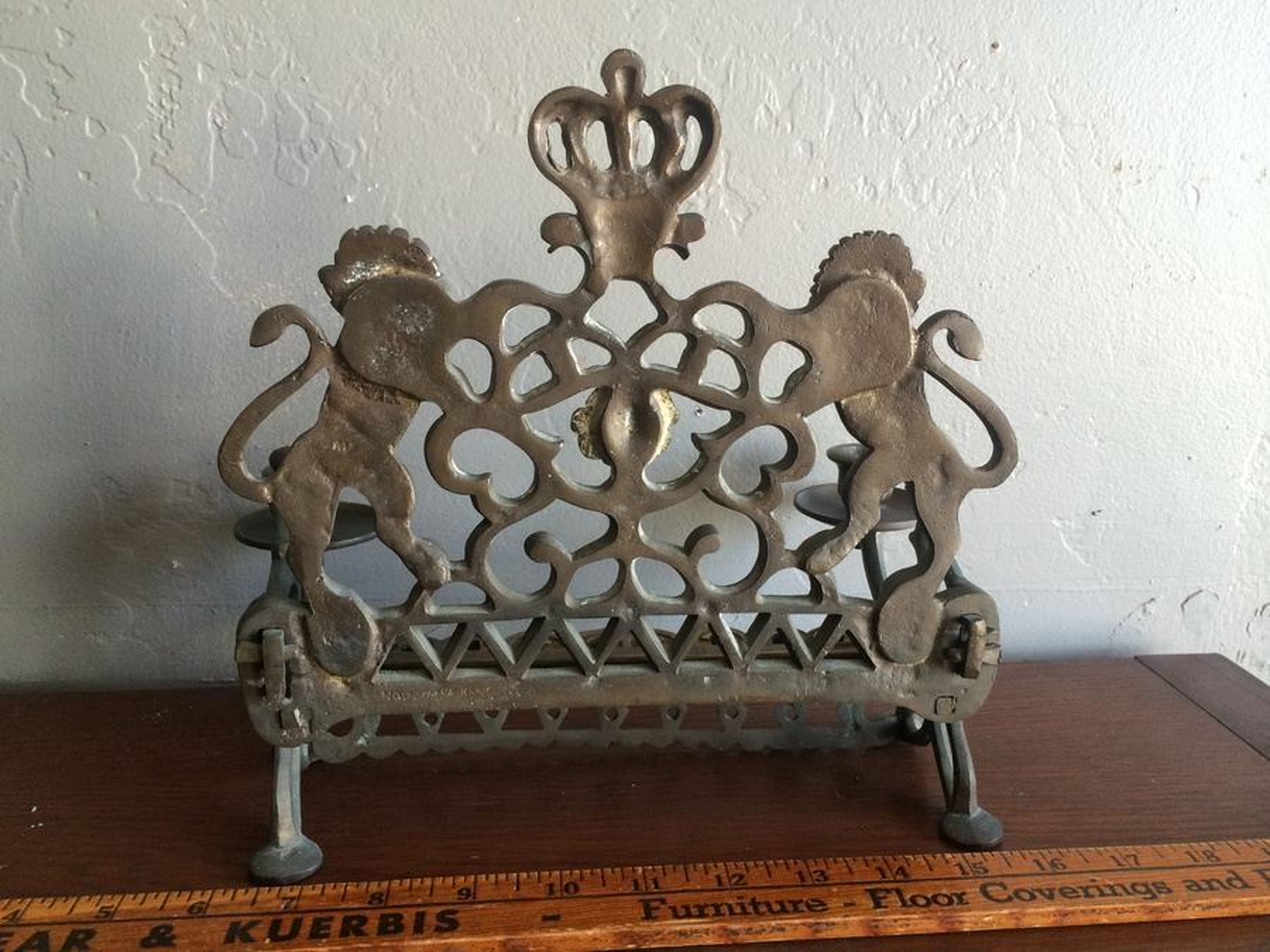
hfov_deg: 60.0
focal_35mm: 30
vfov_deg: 46.8
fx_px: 1101
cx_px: 635
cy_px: 476
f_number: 2.2
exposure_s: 1/30
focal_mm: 4.12
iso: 64
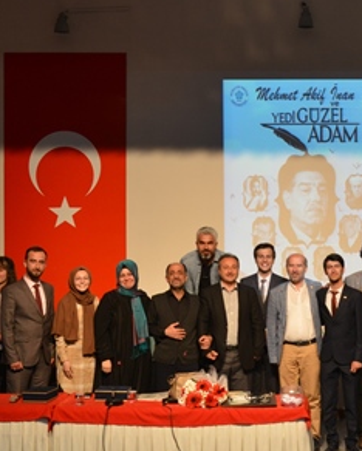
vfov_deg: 26.4
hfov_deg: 20.9
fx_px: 963
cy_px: 229
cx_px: 314
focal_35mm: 72
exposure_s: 1/50
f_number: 5
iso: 1250
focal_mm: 35
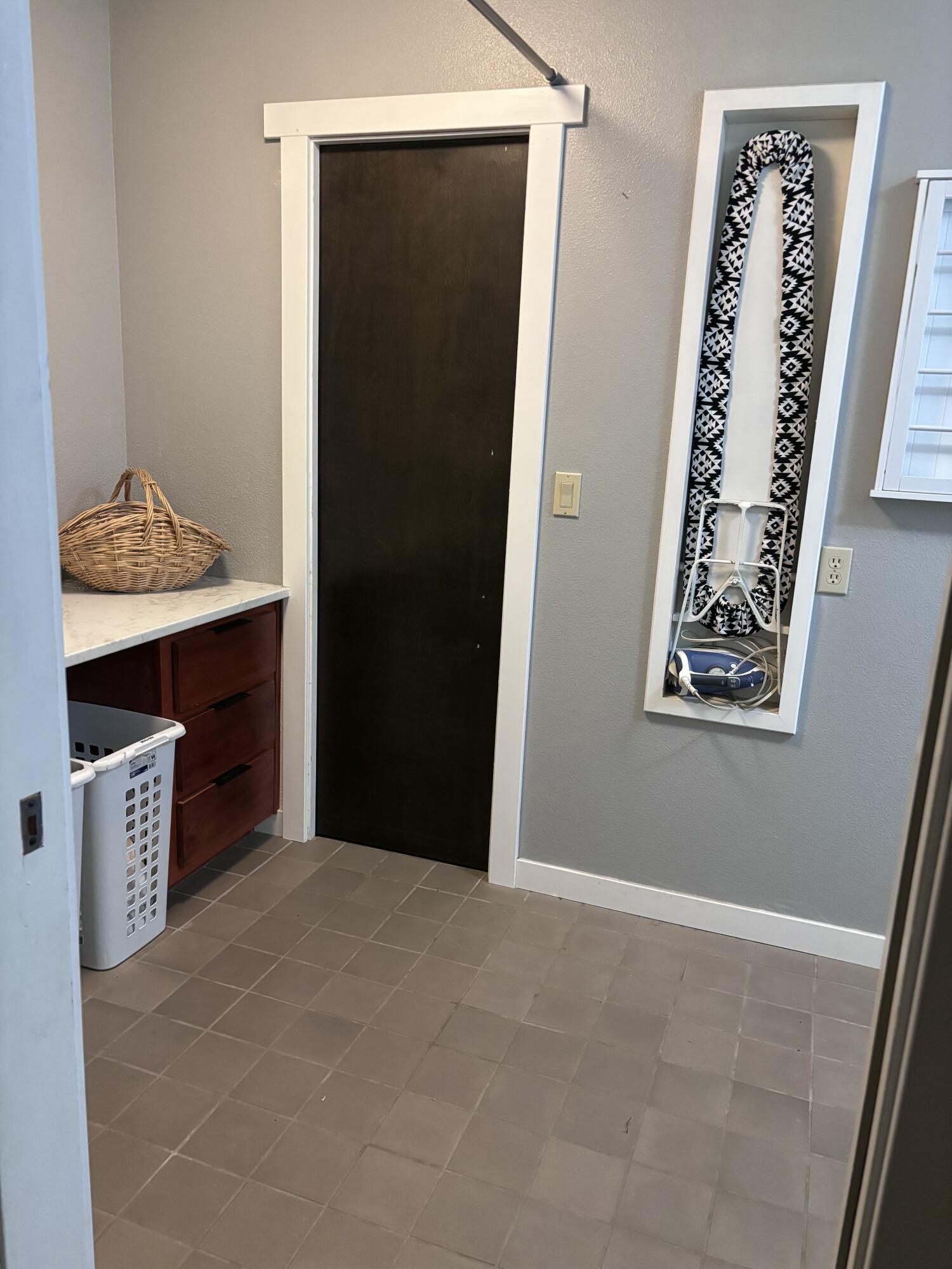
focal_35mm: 26
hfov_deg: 53.1
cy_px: 634
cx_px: 476
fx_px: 953
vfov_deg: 67.3
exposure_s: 1/60
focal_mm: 5.96
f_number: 1.6
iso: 500
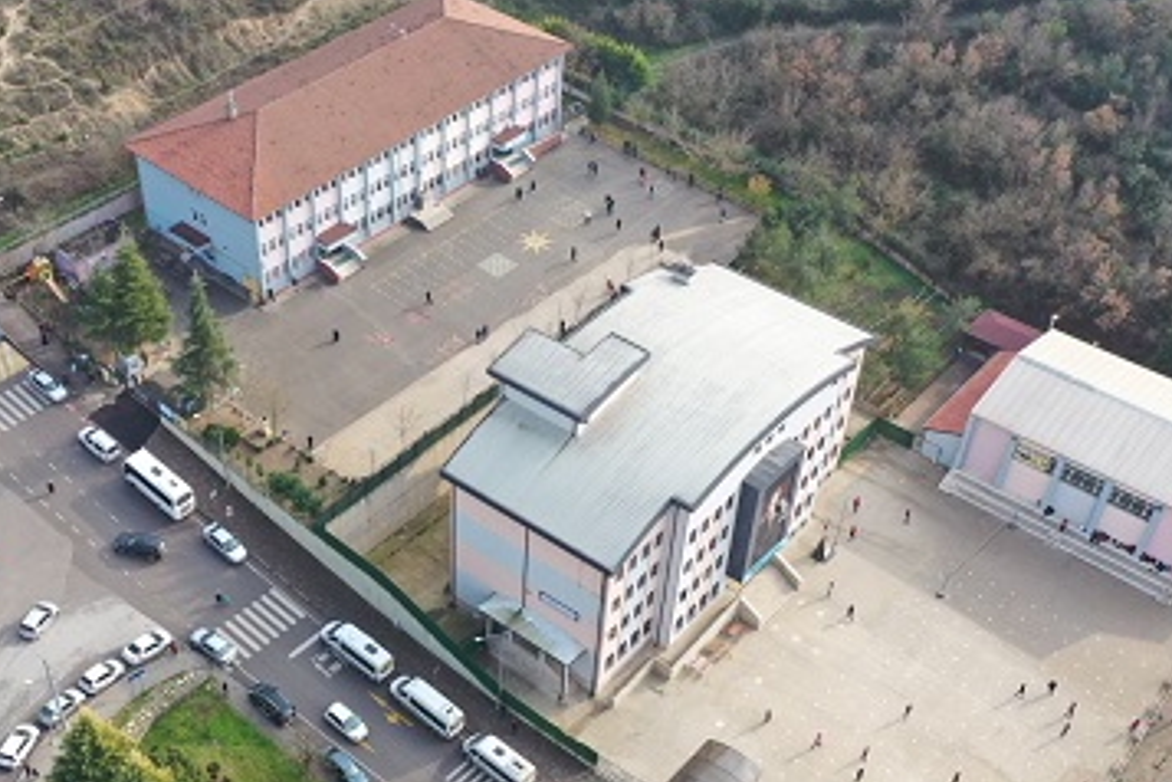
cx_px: 433
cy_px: 614
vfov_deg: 28.1
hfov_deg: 41.6
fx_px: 1530
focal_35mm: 47
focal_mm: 10.26
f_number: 4.5
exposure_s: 1/160
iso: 100
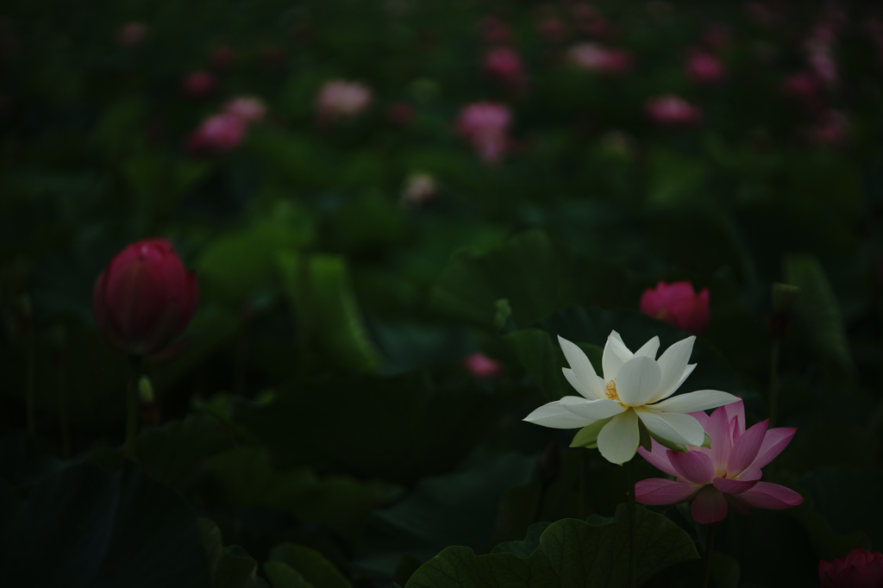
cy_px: 294
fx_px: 4413
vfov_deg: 7.6
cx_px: 442
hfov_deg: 11.4
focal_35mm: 180
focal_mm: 180
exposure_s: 1/2000
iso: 100
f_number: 2.8
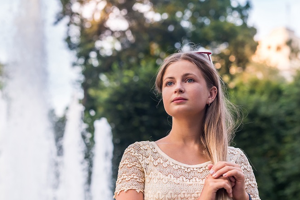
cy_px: 124
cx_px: 126
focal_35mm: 78
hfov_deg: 25.9
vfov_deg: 17.5
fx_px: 650
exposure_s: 1/640
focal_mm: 50
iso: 500
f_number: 2.5
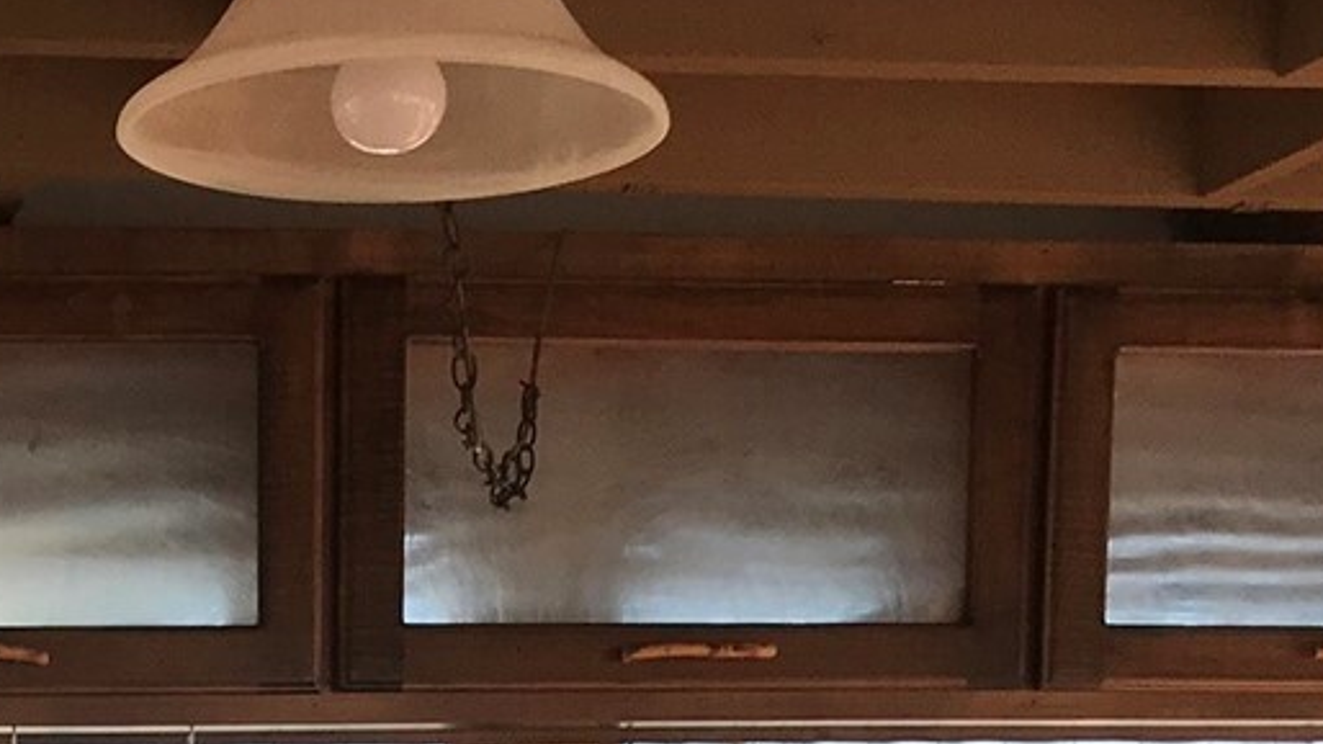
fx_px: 3332
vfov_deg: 11.5
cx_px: -39
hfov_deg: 21.6
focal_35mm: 95
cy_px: 1470
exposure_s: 1/217
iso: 20
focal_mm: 3.99
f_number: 1.8
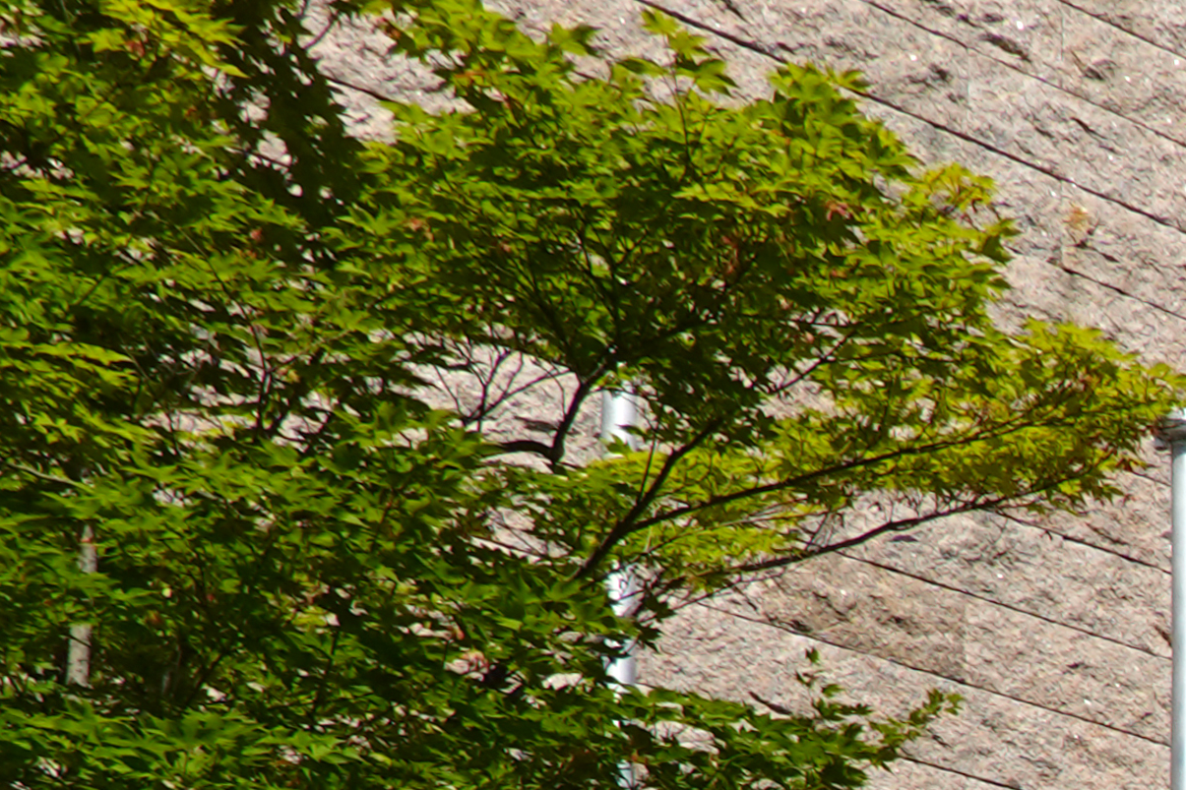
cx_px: 2357
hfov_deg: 15.2
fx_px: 3590
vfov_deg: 11.5
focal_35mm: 109
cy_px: 1522
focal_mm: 9
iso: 100
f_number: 7.1
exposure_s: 1/500
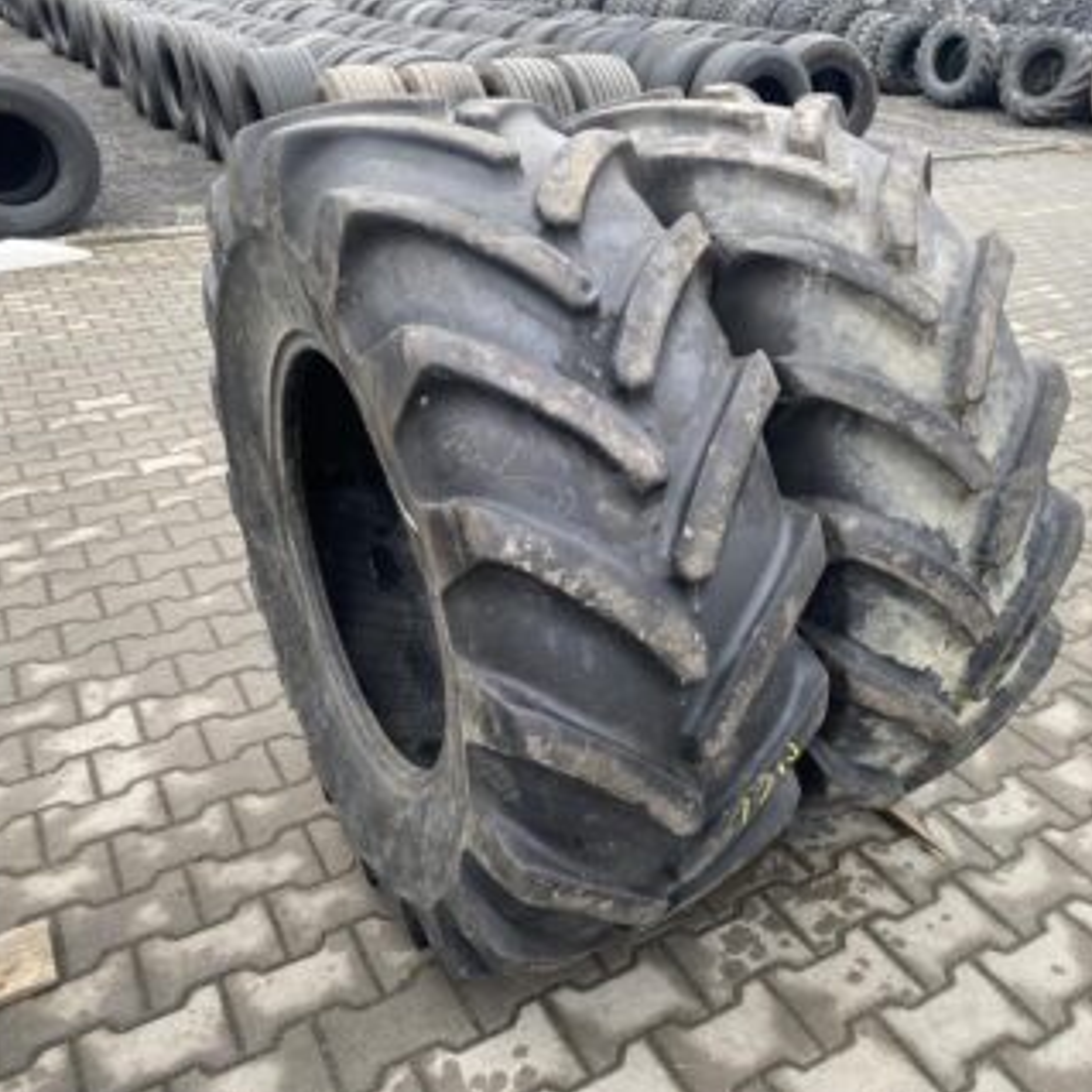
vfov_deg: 52.5
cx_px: 691
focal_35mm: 31
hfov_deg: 51.9
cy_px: 546
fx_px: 1106
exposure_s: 1/122
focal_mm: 4.25
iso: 40
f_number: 1.8
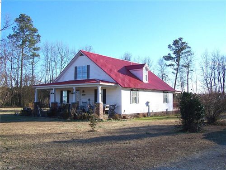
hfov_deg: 49.0
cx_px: 113
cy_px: 85
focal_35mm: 38
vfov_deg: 37.7
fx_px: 248
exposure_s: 1/320
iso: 64
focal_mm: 6.3
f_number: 4
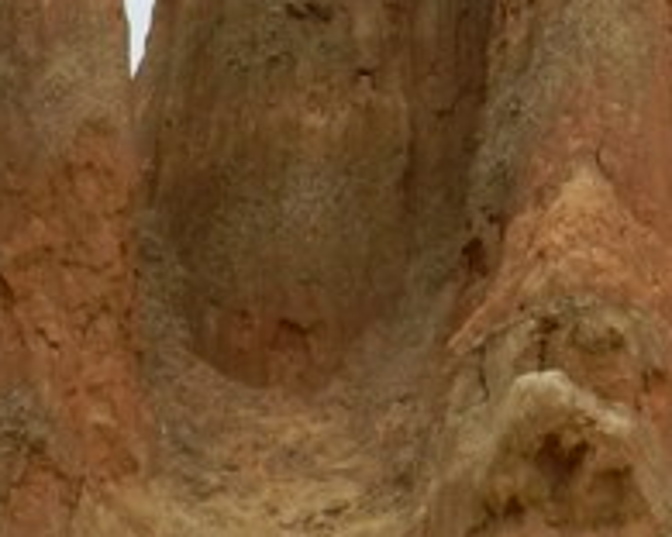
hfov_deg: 7.1
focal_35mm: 271
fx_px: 5390
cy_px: 131
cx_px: 376
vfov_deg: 5.7
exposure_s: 1/400
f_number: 4.4
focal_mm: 9.4
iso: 160
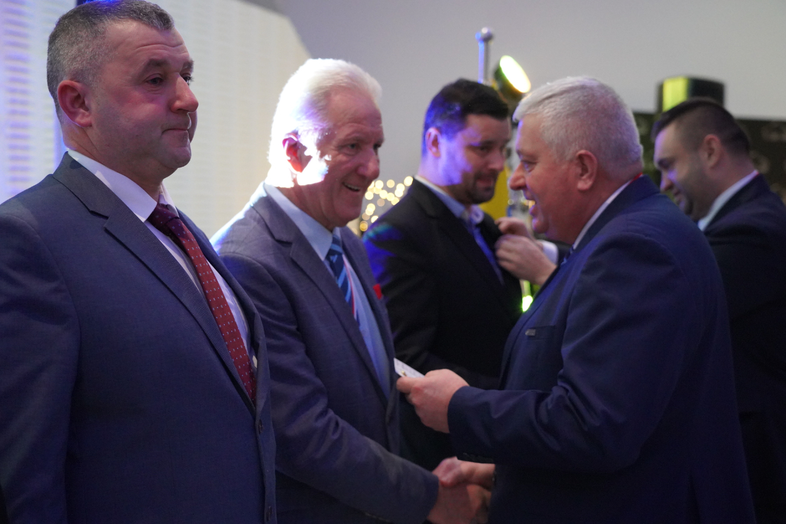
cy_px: 262
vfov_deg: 24.6
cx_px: 393
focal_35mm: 55
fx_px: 1201
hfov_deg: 36.2
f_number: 4
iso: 12800
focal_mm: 55
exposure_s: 1/160
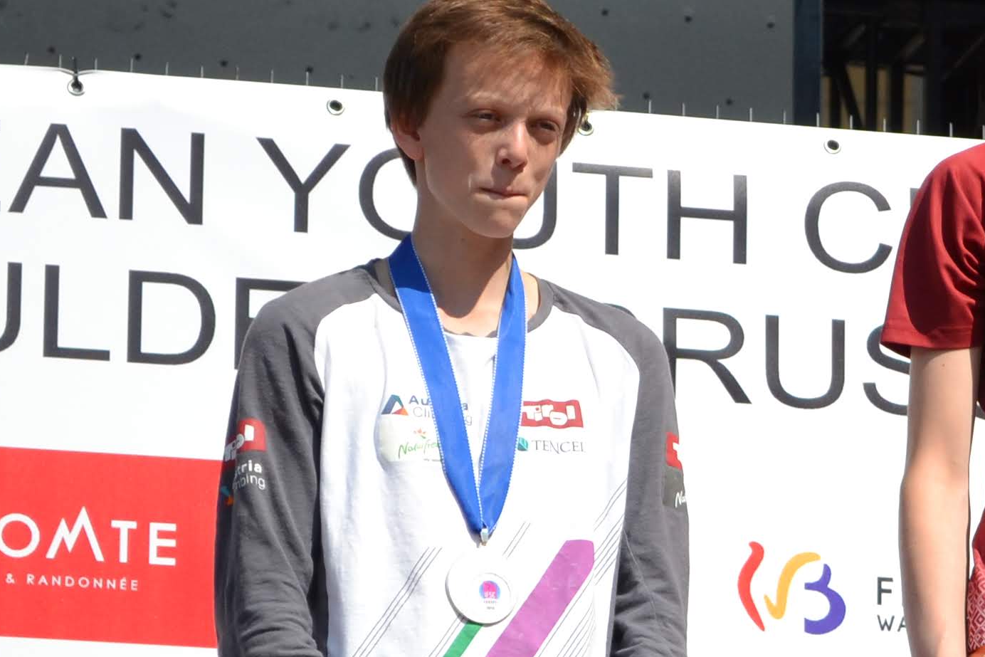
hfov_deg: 7.4
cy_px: 580
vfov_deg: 5.0
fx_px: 7515
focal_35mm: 275
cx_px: 1151
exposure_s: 1/1600
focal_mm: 55
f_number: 5.6
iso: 400
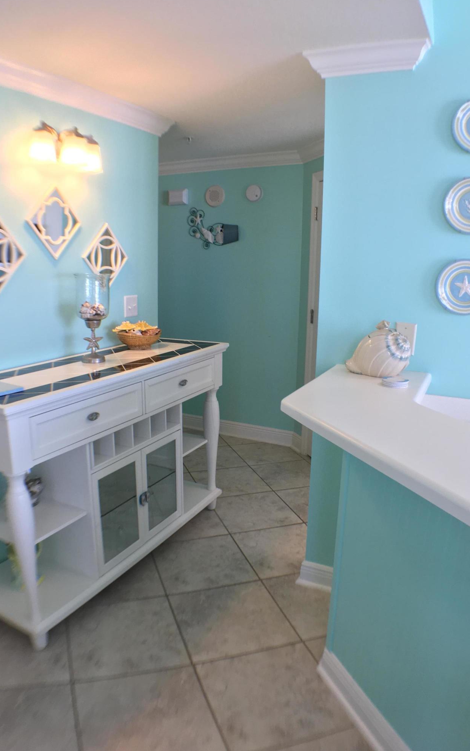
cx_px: 240
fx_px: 635
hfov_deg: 40.6
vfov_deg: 61.2
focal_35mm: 31
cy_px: 374
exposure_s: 1/40
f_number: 2.2
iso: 32
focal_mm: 4.15
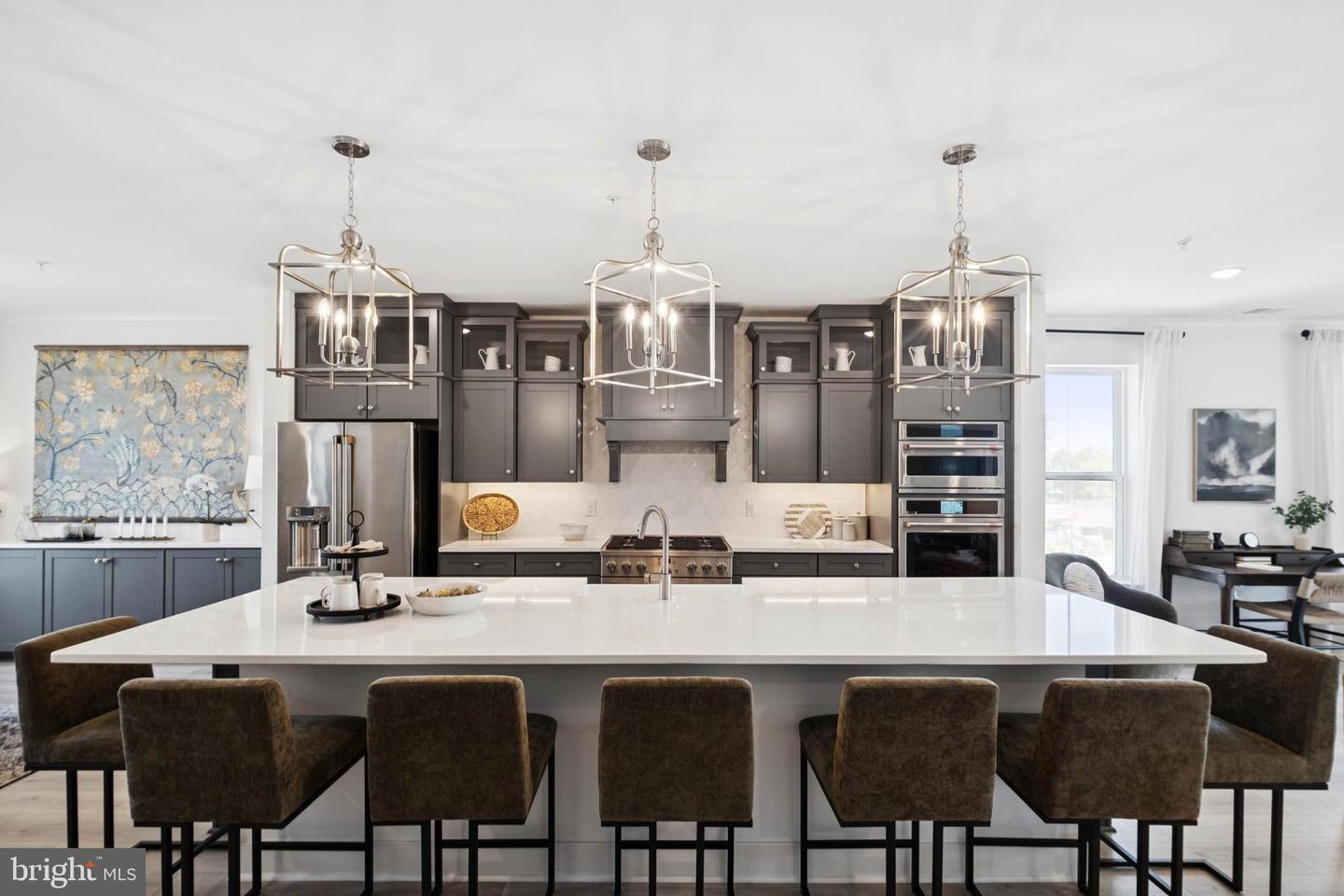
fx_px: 560
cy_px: 448
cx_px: 672
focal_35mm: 15
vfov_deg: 77.3
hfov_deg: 100.4
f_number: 7.1
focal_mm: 10
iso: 400
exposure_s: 1/60
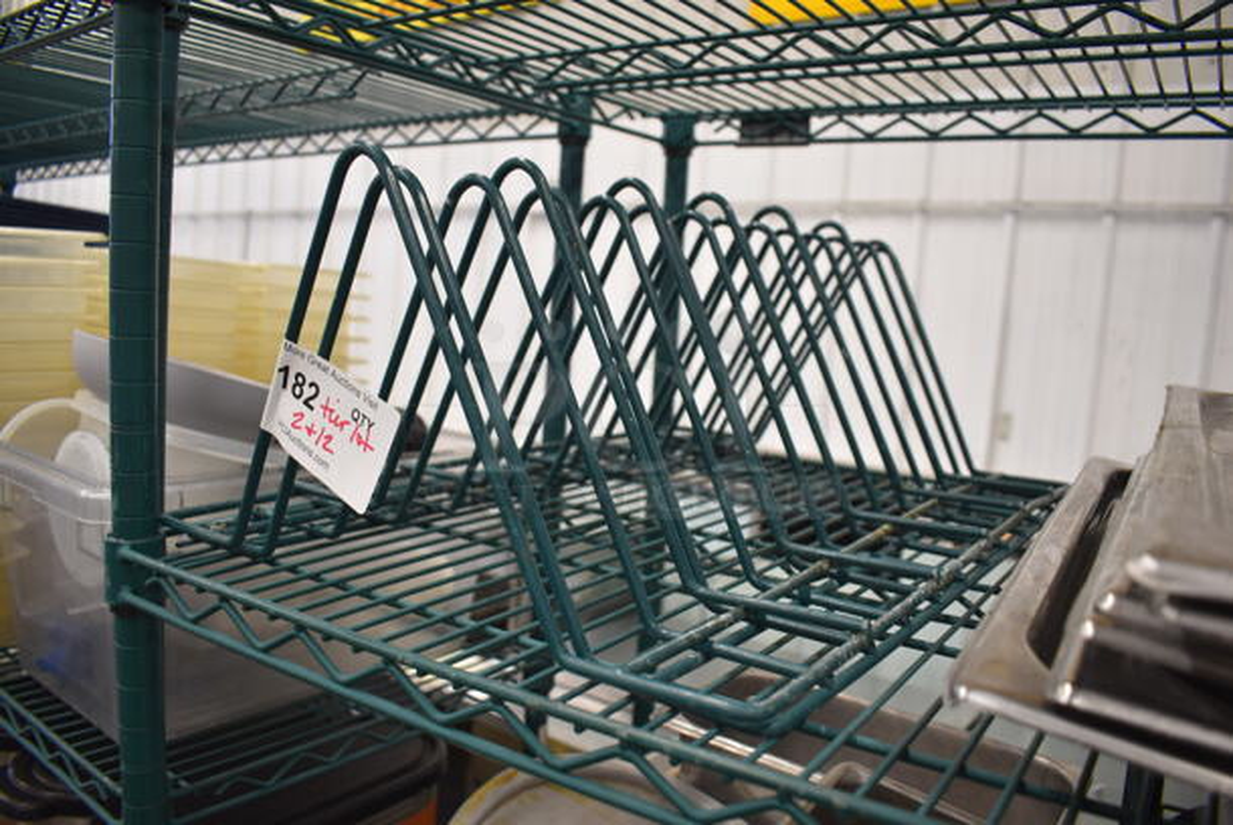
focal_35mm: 27
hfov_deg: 67.3
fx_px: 926
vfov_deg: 48.0
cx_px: 616
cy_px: 412
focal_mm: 18
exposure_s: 1/40
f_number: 4.5
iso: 400
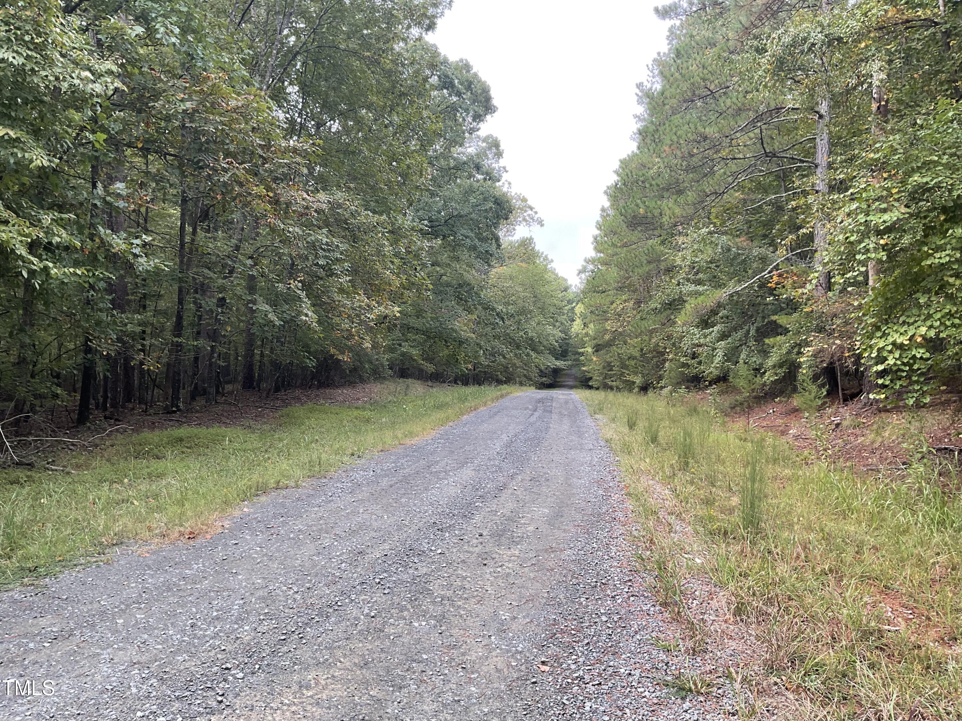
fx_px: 806
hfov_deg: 61.7
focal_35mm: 29
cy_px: 360
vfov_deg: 48.2
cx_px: 481
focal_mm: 3
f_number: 1.8
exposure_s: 1/120
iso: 20
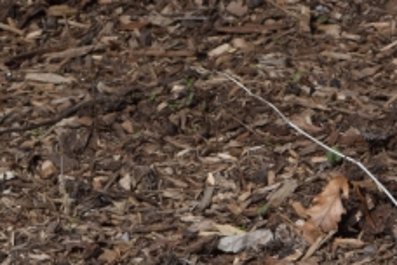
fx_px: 4083
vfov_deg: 3.7
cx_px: 850
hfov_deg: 5.4
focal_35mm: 370
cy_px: 476
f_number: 11
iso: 200
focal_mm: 55
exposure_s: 1/500
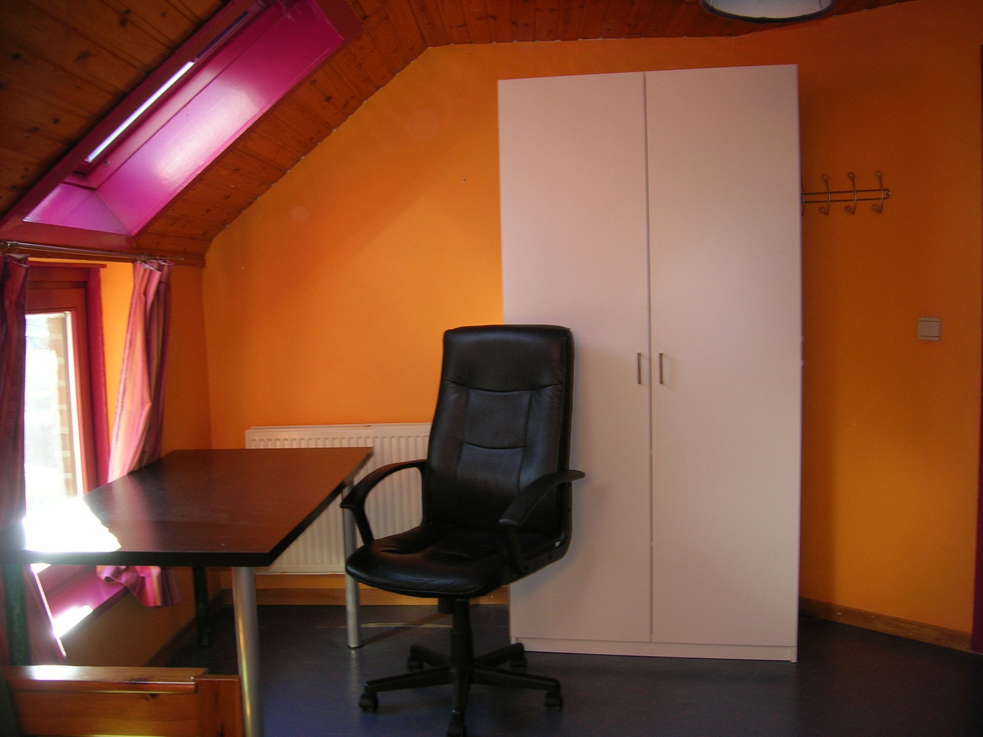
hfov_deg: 54.0
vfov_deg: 41.8
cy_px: 368
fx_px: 966
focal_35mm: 34
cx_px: 492
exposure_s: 1/30
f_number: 2.9
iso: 50
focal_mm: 5.7
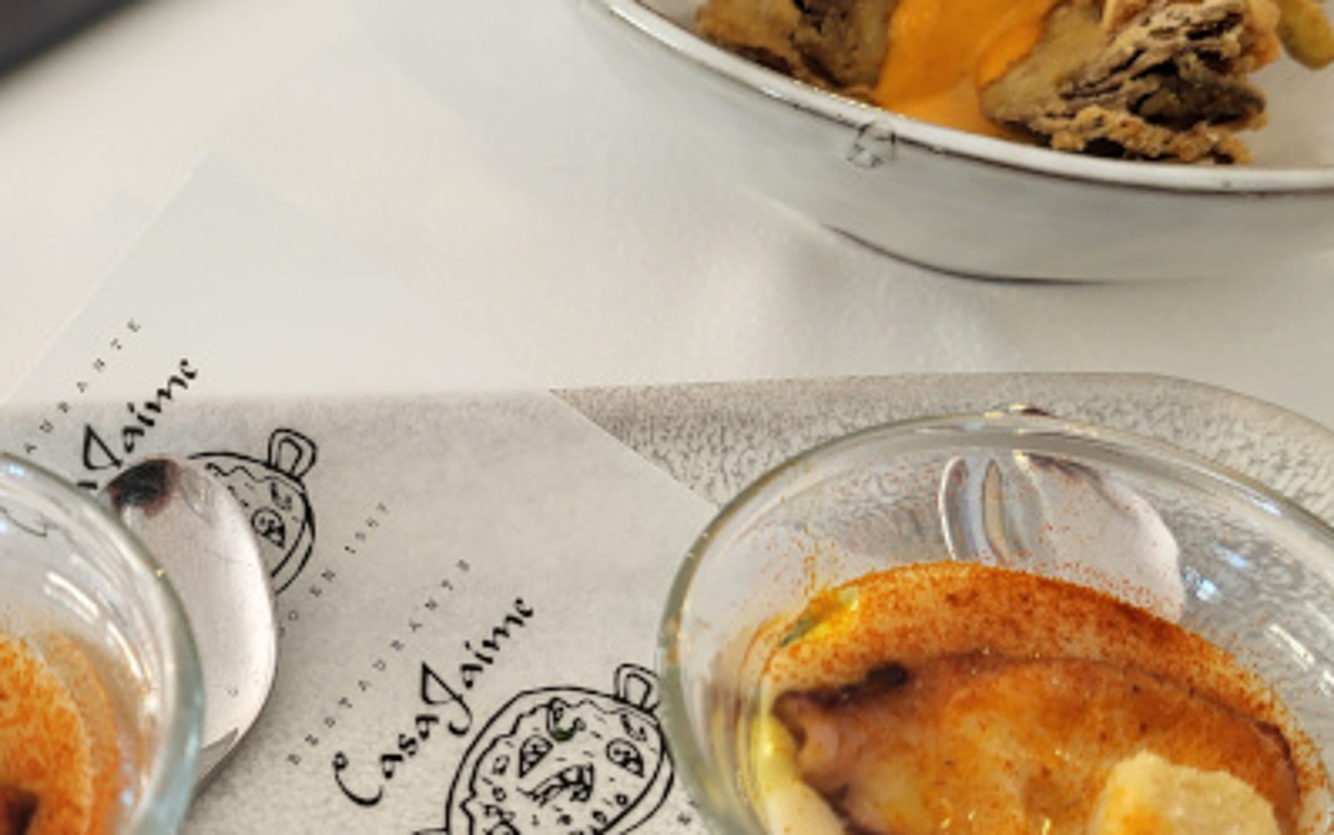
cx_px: 406
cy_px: 511
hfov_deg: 38.3
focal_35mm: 52
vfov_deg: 24.8
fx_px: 1891
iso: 100
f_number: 1.8
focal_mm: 5.4
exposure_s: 1/100
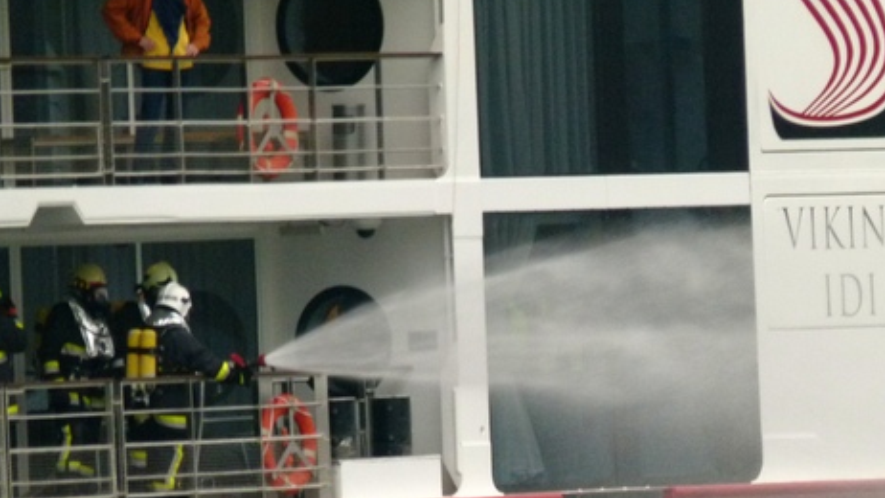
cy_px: 370
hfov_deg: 2.8
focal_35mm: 778
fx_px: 18259
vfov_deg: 1.6
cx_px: 464
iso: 320
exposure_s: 1/125
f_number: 5.2
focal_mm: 108
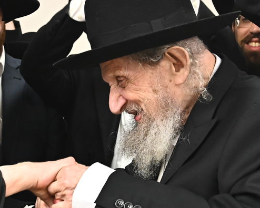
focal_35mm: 85
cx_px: 81
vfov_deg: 18.1
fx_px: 655
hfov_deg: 22.3
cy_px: 95
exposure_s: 1/200
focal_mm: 32
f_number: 5
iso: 3200
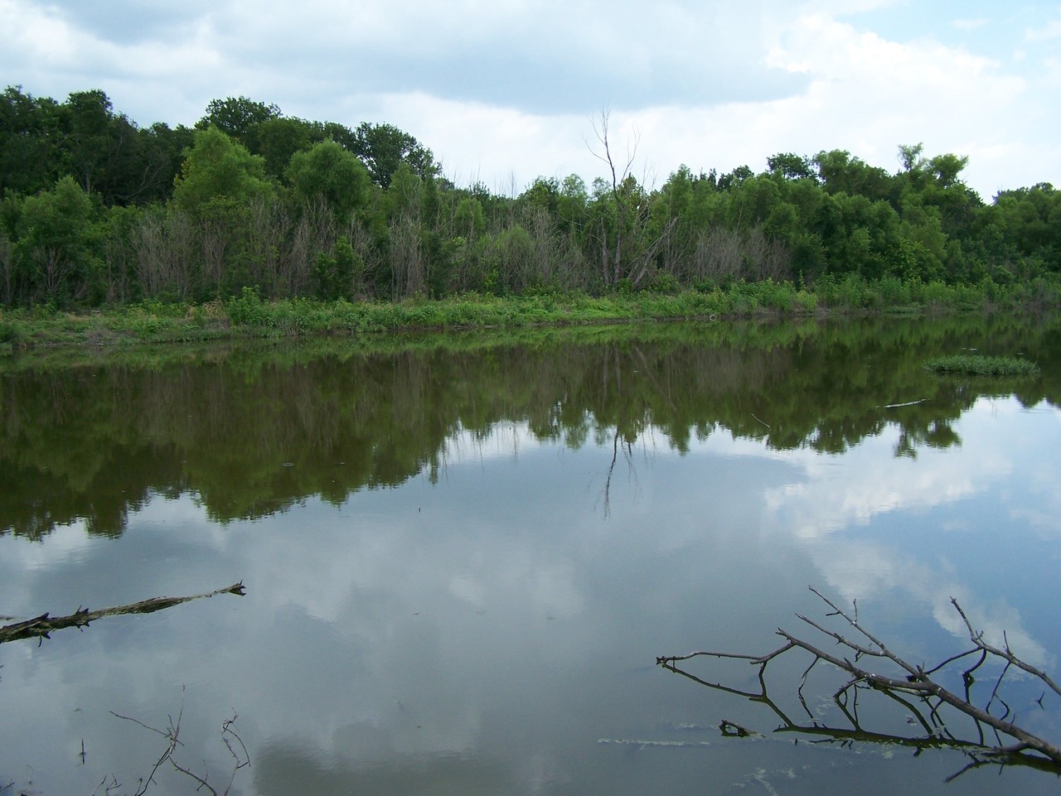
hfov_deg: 49.0
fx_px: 1165
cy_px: 398
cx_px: 530
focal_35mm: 38
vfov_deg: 37.7
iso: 80
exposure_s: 1/800
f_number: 2.8
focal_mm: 6.3
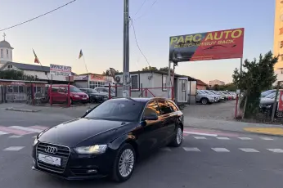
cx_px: 138
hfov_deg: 69.4
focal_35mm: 26
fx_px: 204
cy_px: 109
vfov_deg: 49.3
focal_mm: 6.76
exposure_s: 1/645
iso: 80
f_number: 1.78
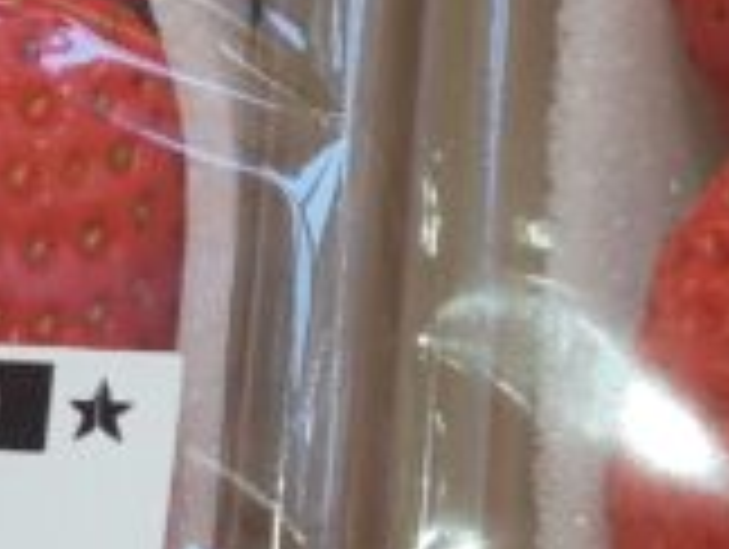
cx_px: 526
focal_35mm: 142
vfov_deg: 10.3
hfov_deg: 13.8
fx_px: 2995
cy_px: 675
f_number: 2
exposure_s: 1/60
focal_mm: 3.43
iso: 115
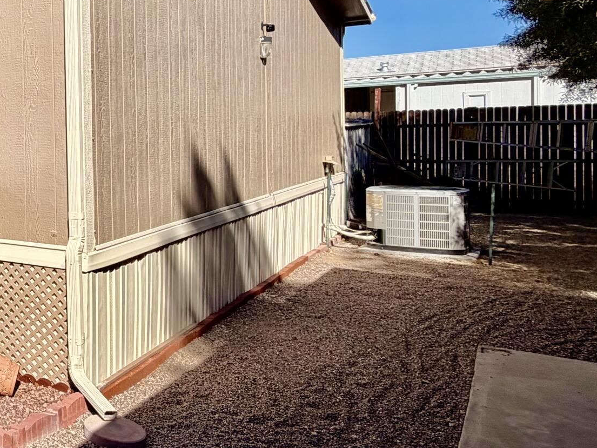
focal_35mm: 38
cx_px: -160
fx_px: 655
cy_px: 151
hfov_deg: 35.4
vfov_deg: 37.3
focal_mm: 2.22
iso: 20
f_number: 2.2
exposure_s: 1/1125
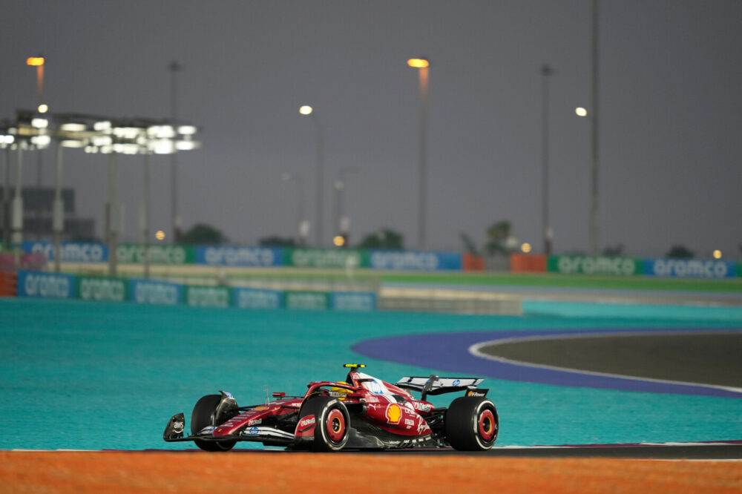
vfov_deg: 3.4
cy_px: 247
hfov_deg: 5.2
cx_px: 371
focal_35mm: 400
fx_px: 8241
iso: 1600
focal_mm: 400
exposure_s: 1/800
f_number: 2.8
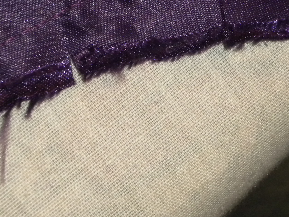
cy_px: 66
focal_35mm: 208
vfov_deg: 7.1
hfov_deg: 9.5
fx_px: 1737
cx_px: 269
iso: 400
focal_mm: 17.3
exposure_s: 1/60
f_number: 8
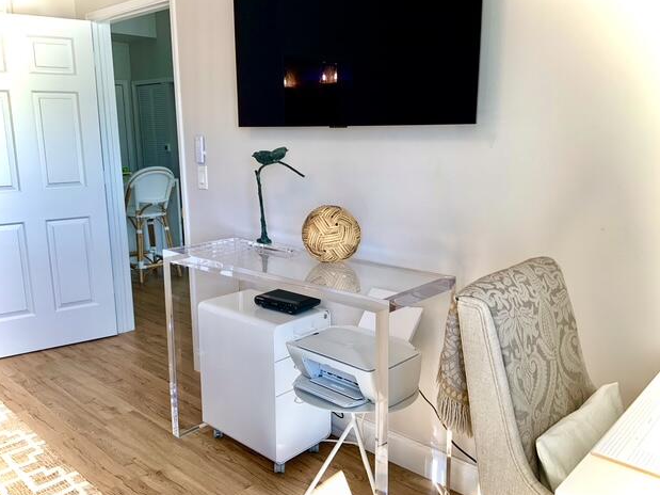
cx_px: 336
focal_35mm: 30
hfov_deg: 60.0
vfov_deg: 46.8
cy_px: 251
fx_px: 572
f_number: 1.8
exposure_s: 1/120
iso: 25
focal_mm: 3
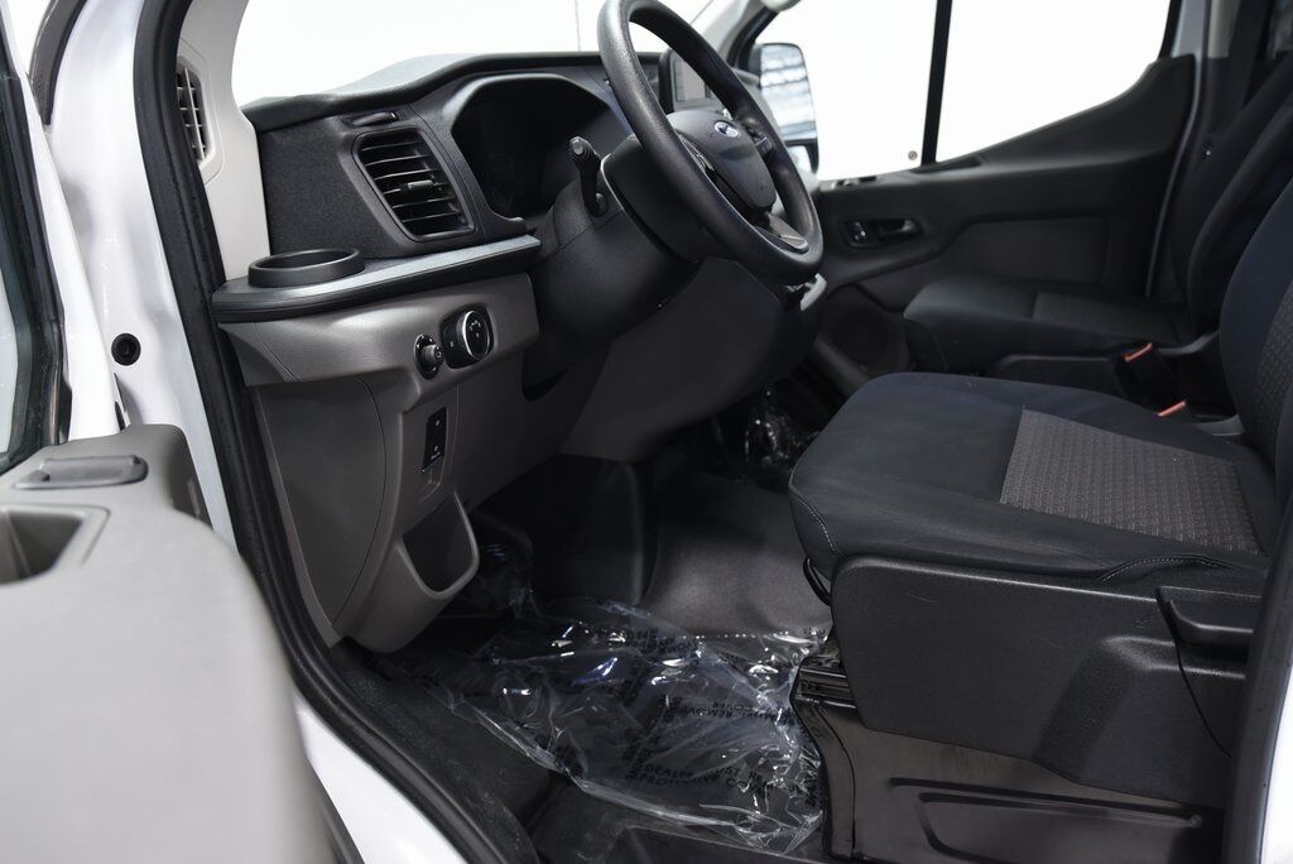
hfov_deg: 55.8
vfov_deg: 38.9
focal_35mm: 34
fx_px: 1222
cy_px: 432
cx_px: 646
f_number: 5
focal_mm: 34
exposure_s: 1/20
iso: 1600
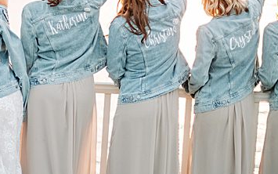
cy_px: 54
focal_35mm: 135
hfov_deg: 15.2
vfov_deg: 9.7
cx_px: 2
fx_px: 1023
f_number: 1.4
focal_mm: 50
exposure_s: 1/800
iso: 500
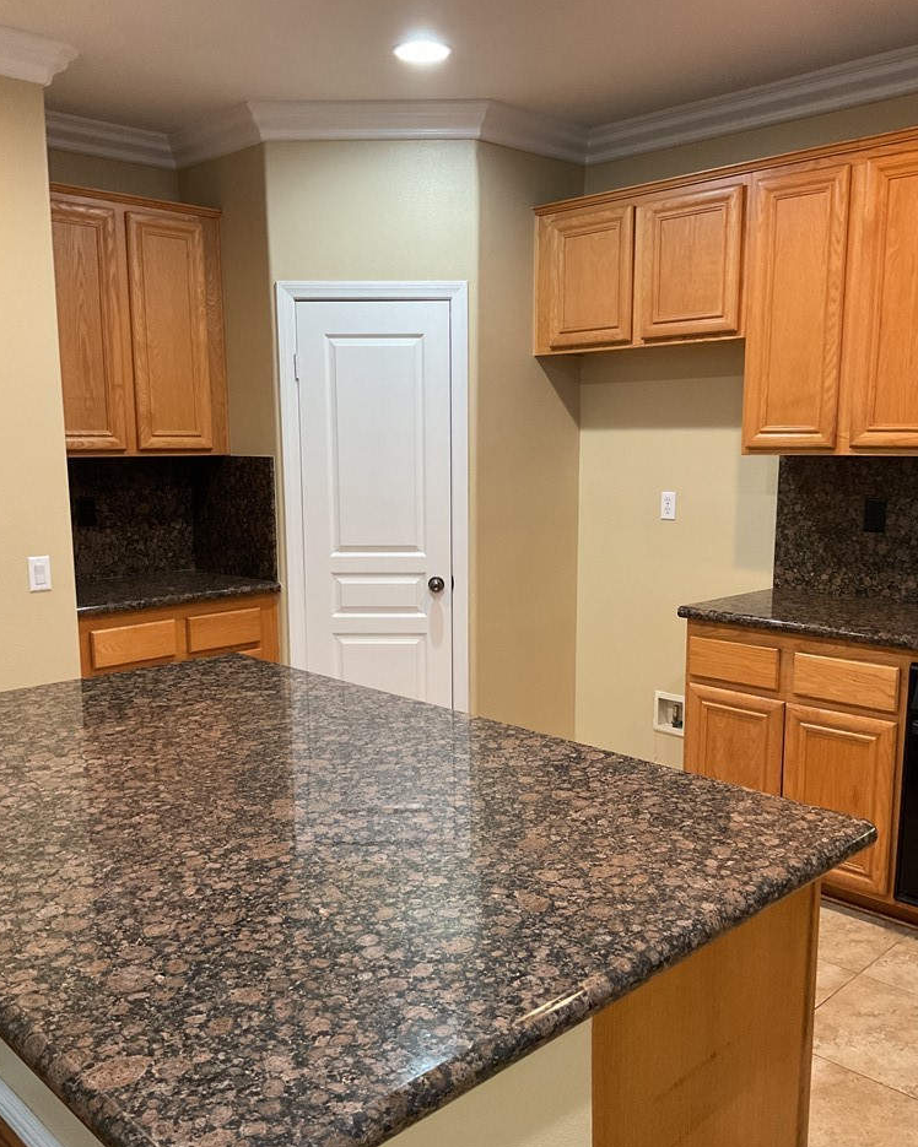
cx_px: 457
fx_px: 1053
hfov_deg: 47.1
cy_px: 604
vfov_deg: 57.1
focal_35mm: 31
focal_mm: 3
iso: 200
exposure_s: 1/60
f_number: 1.8
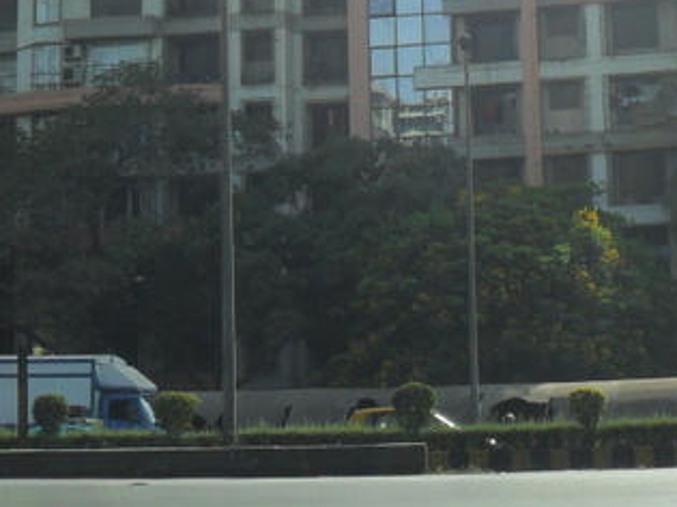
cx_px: 408
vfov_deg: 13.3
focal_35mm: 109
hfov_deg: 18.0
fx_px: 2131
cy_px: -55
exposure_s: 1/750
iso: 100
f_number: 4.5
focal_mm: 7.8
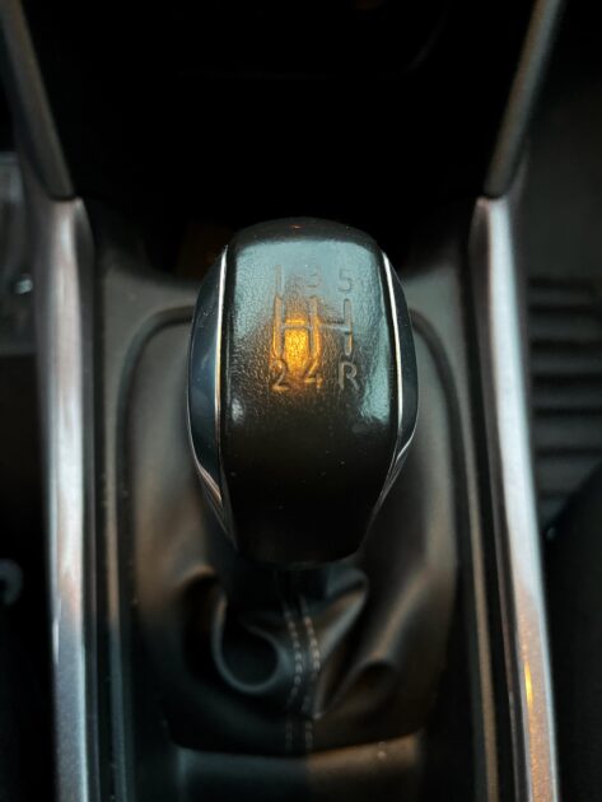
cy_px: 401
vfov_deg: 67.3
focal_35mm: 26
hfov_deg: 53.1
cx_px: 301
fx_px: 602
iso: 1000
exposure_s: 1/25
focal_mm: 5.1
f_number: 1.6
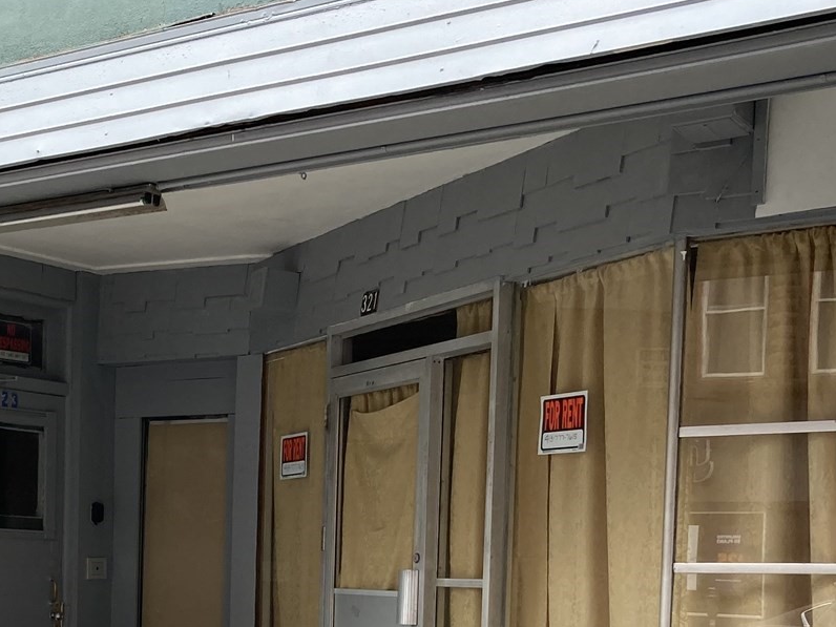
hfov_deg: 26.4
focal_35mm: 72
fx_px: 1739
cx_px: 133
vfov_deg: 19.5
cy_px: 696
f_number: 1.8
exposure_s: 1/360
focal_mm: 3.99
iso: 20
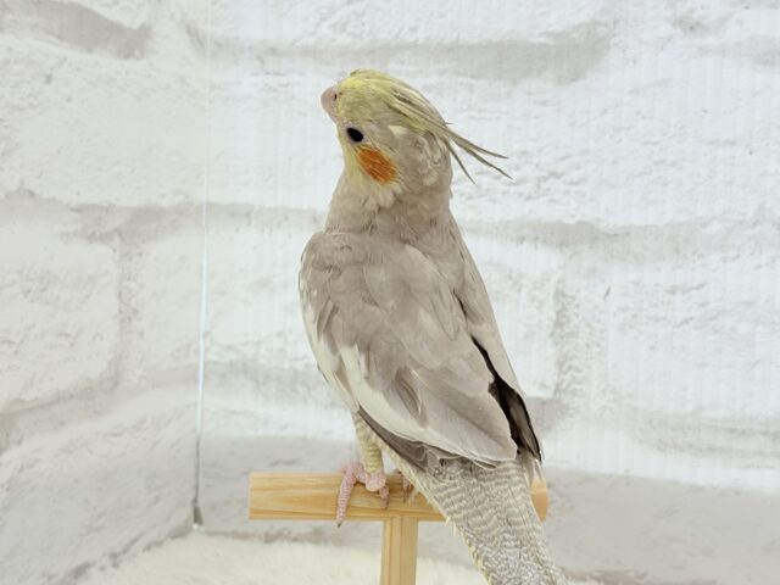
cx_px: 390
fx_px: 1172
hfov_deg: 36.8
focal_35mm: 52
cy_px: 292
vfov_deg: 28.0
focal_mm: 5.96
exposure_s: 1/190
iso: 64
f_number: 1.6
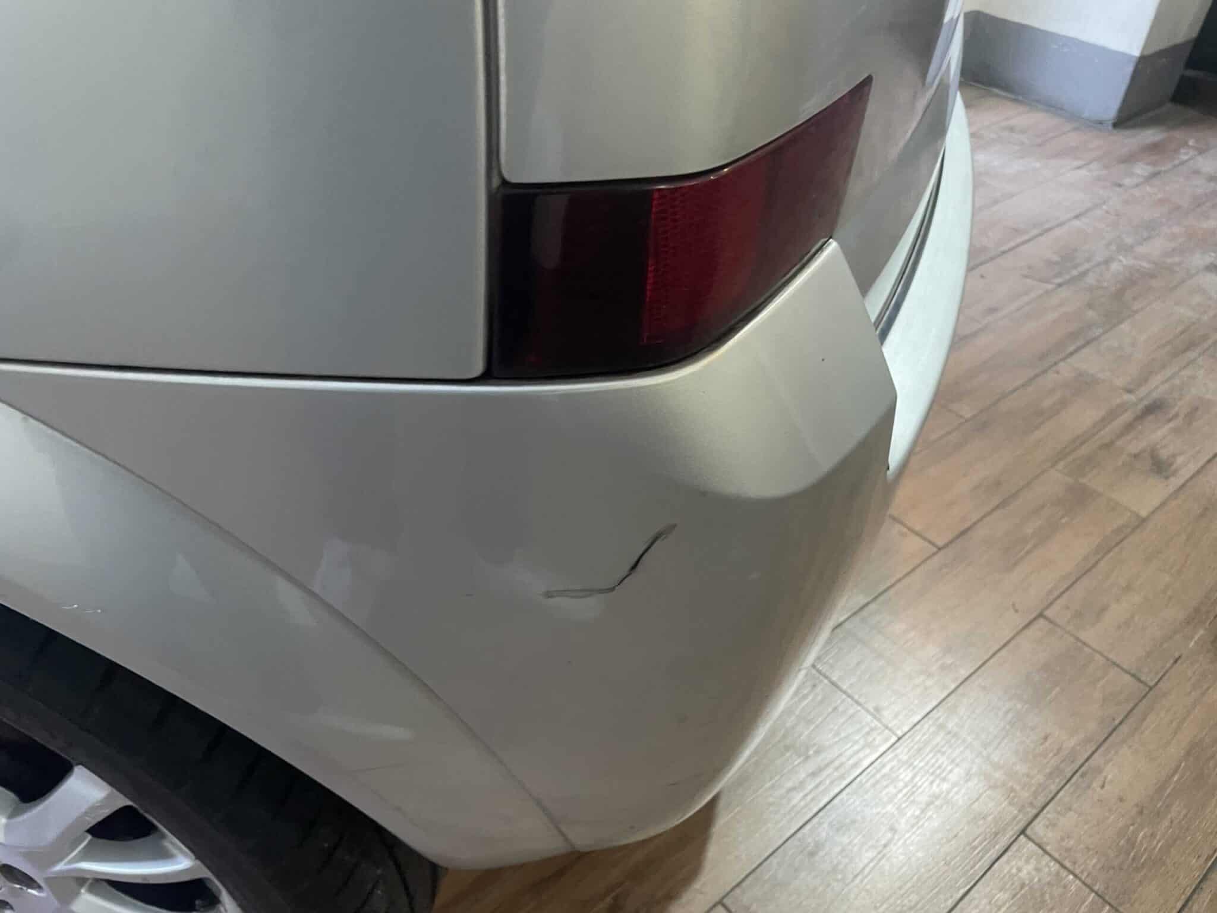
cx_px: 608
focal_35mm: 26
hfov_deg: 67.3
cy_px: 456
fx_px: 914
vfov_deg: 53.1
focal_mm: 4.2
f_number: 1.6
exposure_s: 1/50
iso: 320
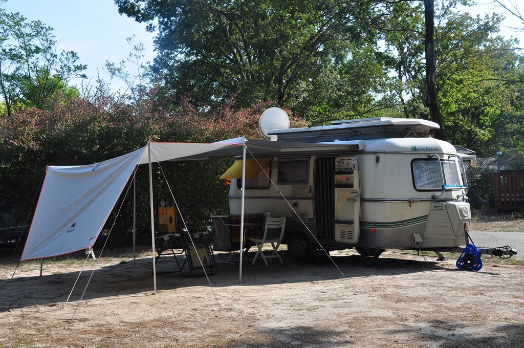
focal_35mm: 48
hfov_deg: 41.2
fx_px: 698
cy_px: 174
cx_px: 262
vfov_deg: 28.0
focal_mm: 32
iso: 400
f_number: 8
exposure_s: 1/250
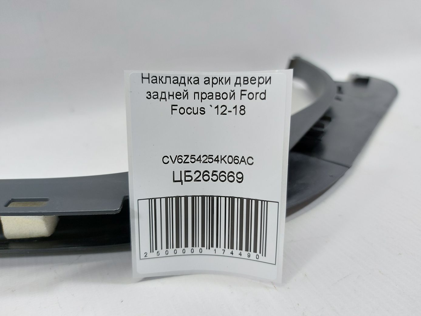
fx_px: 292
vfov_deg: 56.8
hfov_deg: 71.6
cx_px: 210
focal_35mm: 24
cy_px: 158
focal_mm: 5.23
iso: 100
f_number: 1.8
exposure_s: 1/50
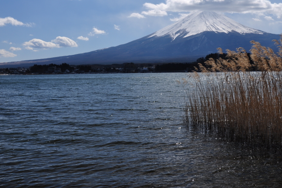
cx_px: 144
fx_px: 368
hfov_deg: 41.9
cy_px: 77
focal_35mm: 47
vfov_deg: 28.6
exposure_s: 1/160
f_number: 11
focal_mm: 26
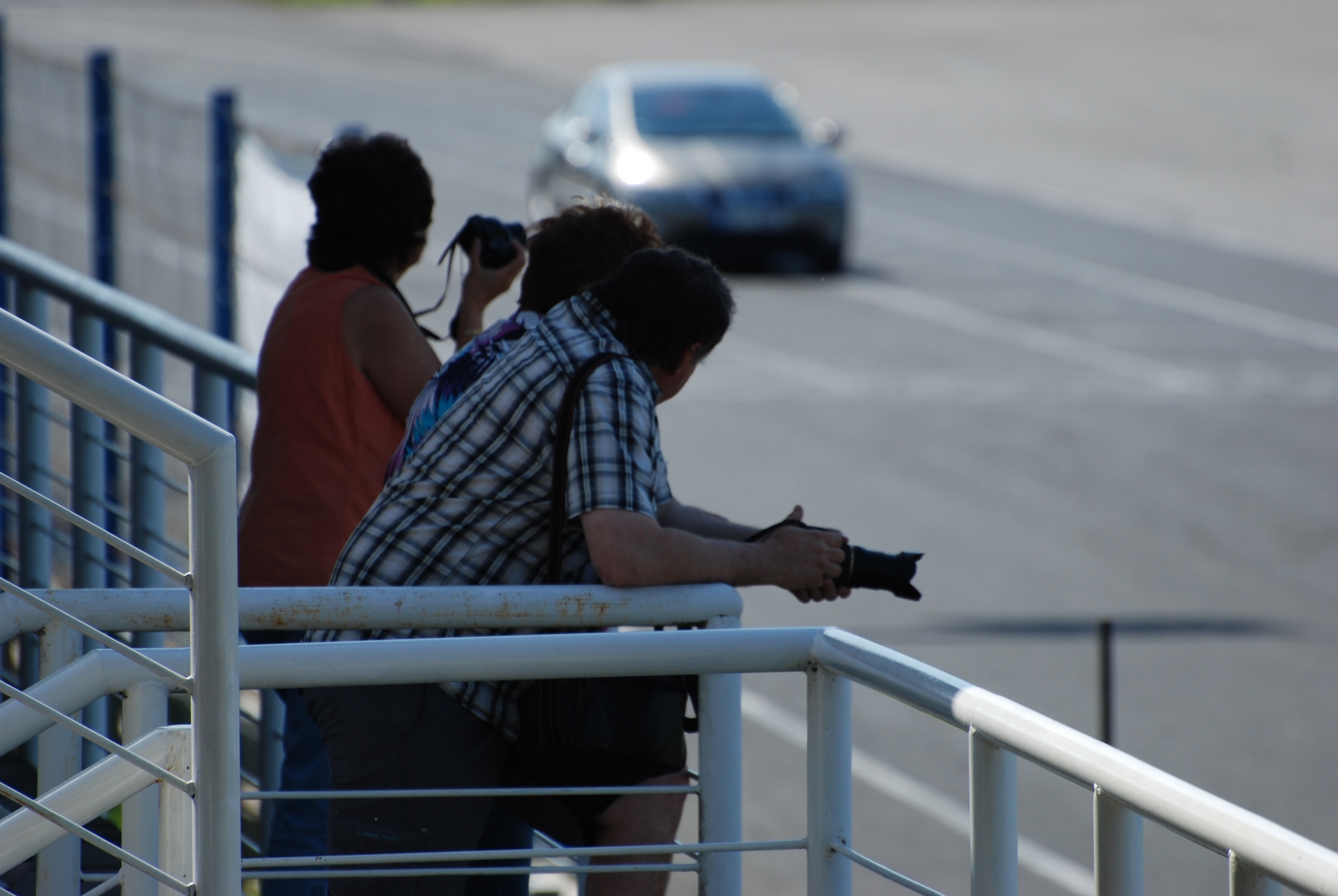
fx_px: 16744
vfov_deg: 3.1
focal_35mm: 450
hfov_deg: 4.6
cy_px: 448
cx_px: 669
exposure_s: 1/320
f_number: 5.6
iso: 100
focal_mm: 300
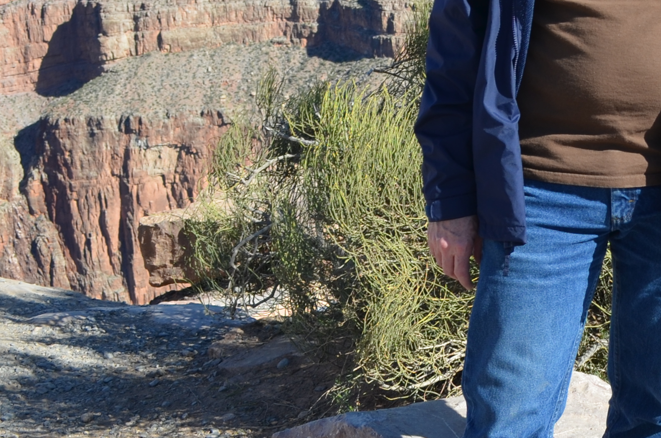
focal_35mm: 103
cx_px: 829
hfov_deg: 18.6
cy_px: -126
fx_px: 1887
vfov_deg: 12.8
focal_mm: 22
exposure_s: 1/250
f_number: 8
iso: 100
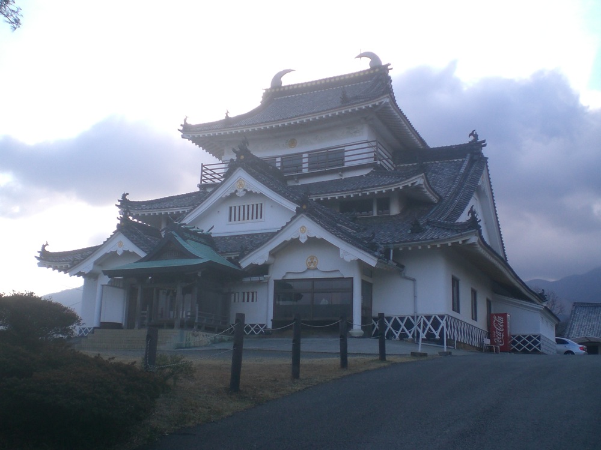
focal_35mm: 38
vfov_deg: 37.7
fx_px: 660
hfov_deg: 49.0
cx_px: 300
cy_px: 225
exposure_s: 1/320
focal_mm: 6.3
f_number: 3.1
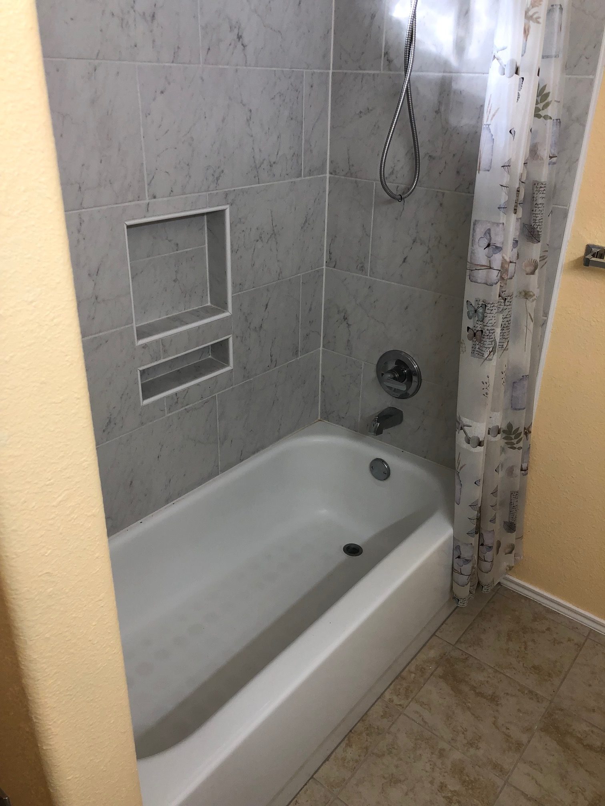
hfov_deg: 49.7
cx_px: 302
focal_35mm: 28
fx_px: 652
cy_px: 403
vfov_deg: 63.4
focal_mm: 3.99
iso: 50
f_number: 1.8
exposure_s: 1/120
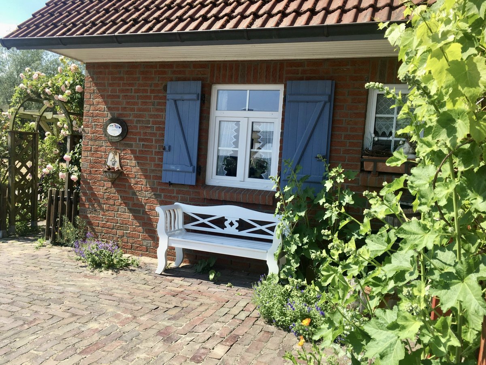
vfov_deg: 48.2
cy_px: 182
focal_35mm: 29
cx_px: 243
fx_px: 407
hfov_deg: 61.7
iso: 25
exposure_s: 1/739
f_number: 2.2
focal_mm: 4.15
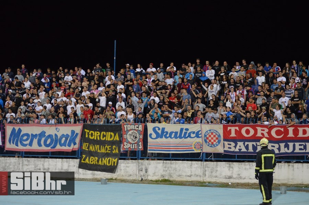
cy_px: 102
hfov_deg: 24.6
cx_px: 154
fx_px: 707
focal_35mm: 82
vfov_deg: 16.5
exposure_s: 1/60
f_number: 5
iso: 1600
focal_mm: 55
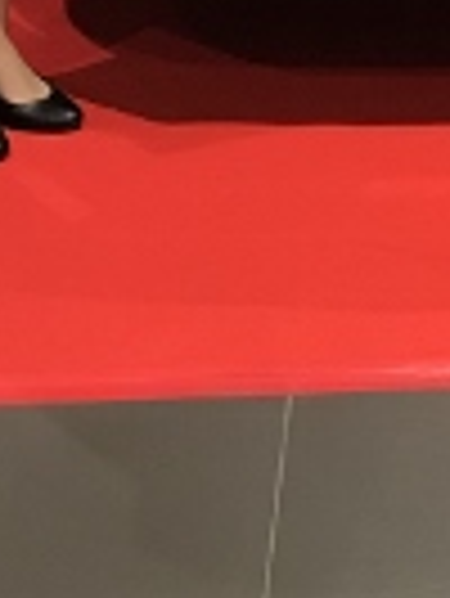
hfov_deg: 10.3
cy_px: -679
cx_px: 828
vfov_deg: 12.5
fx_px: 2336
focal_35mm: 135
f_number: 1.8
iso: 40
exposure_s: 1/30
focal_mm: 3.99
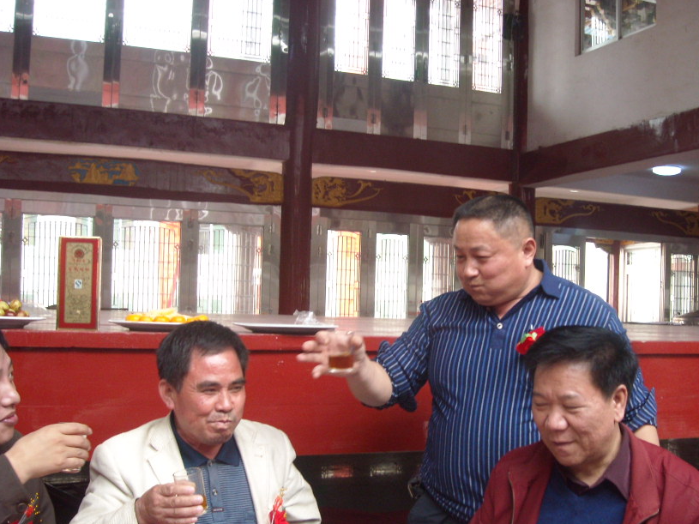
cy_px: 307
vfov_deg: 32.8
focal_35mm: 44
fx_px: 888
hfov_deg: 42.7
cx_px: 424
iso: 200
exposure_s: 1/60
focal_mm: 5.7
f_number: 2.8
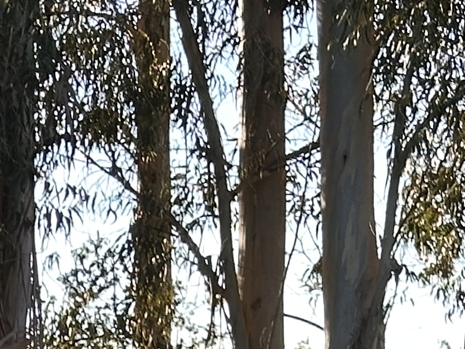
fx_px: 3117
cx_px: -630
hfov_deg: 7.9
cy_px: 763
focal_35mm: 232
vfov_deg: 6.2
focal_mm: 6.86
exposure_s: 1/326
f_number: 1.78
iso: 64
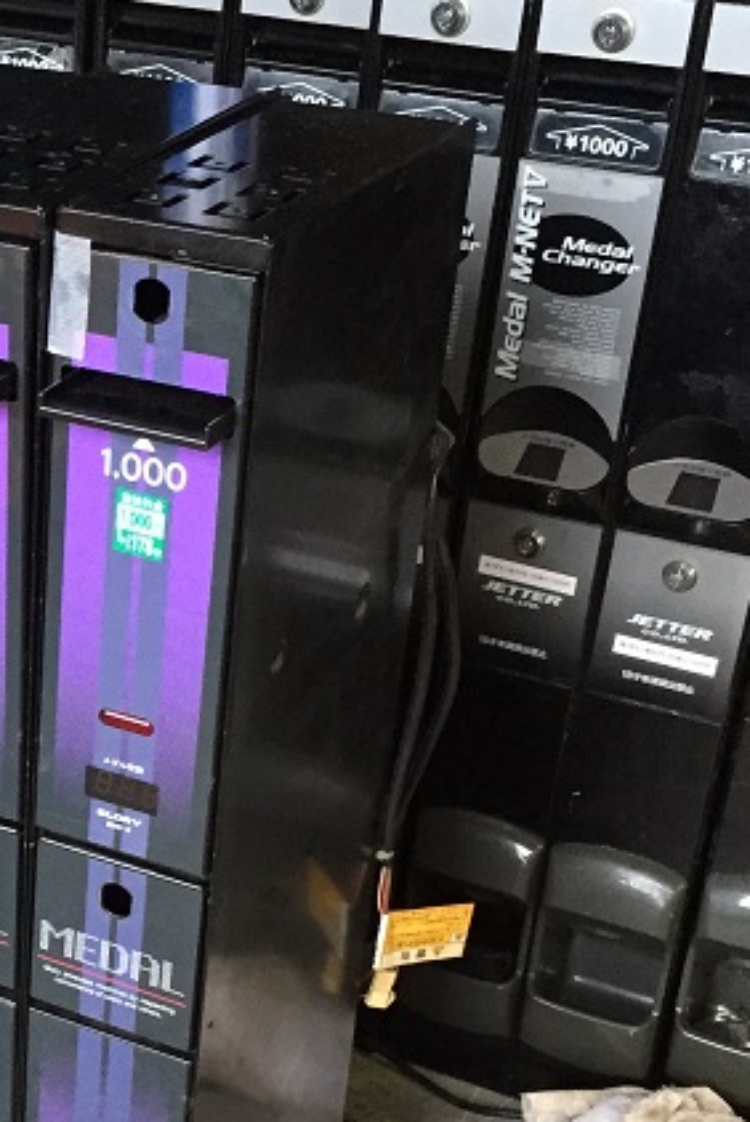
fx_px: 2184
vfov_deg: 28.4
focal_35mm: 70
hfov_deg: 18.6
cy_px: 843
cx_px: -121
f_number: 2.2
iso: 250
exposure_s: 1/30
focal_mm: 4.15
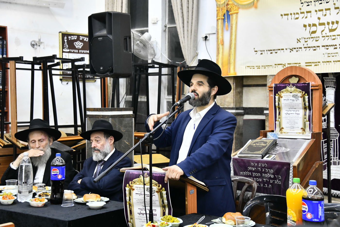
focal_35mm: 62
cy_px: 114
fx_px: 585
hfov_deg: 32.4
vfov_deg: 21.9
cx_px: 170
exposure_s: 1/160
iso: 1600
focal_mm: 62
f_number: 5.6
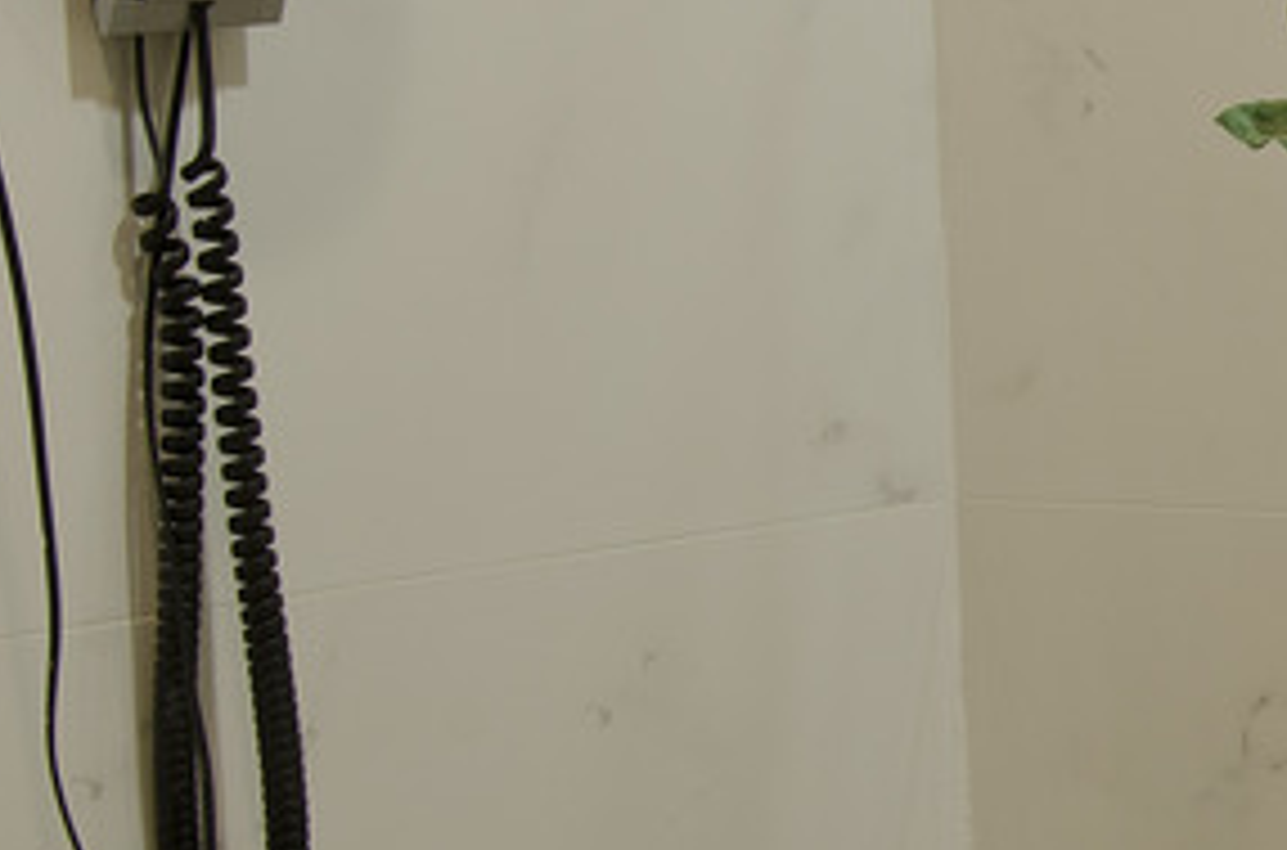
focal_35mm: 204
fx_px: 7273
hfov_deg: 10.0
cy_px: 387
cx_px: 1368
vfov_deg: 6.7
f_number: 13
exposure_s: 1.3
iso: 100
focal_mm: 38
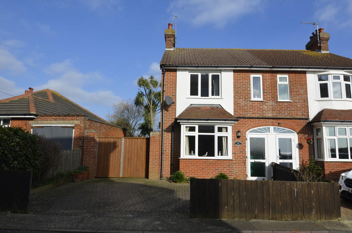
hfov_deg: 77.4
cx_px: 176
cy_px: 116
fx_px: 220
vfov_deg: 55.9
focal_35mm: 22
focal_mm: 15
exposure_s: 1/320
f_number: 9
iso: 100
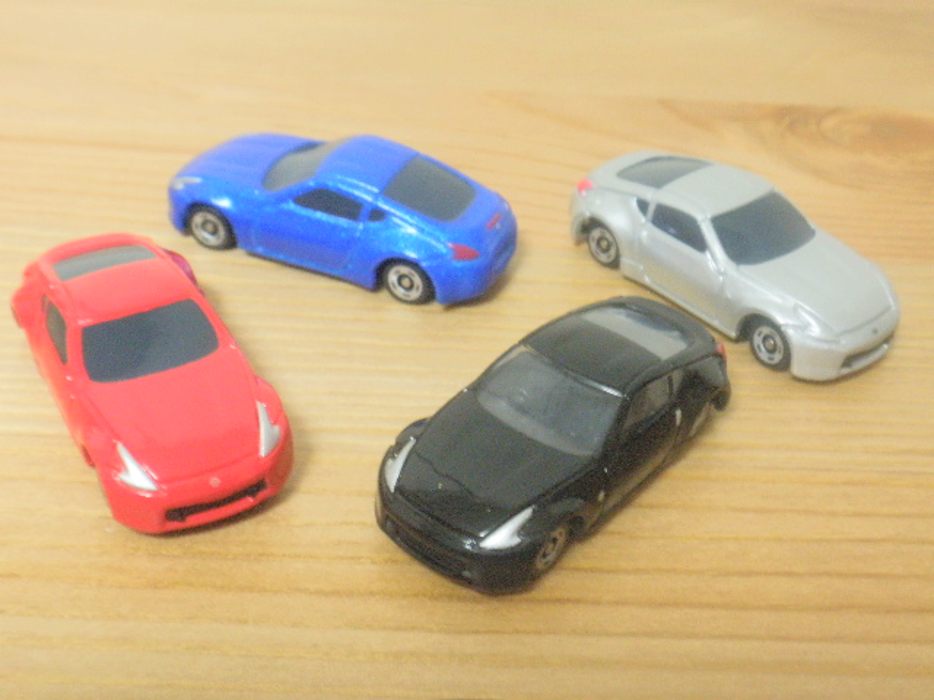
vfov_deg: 28.0
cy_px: 350
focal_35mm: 52
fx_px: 1403
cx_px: 467
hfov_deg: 36.8
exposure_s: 1/4
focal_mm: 9.1
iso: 200
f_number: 4.3
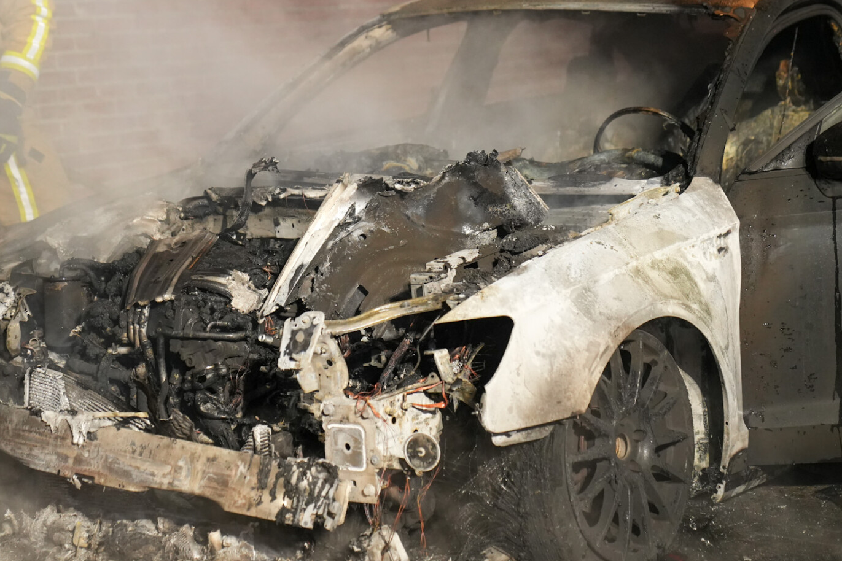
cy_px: 279
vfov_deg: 14.0
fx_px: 2292
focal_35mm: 98
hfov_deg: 20.8
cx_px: 432
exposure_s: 1/100
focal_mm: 70
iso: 3200
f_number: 2.8
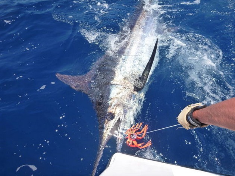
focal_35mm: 28
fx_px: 190
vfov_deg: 49.7
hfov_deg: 63.5
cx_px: 118
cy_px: 88
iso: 160
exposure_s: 1/640
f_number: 3.3
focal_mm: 4.9
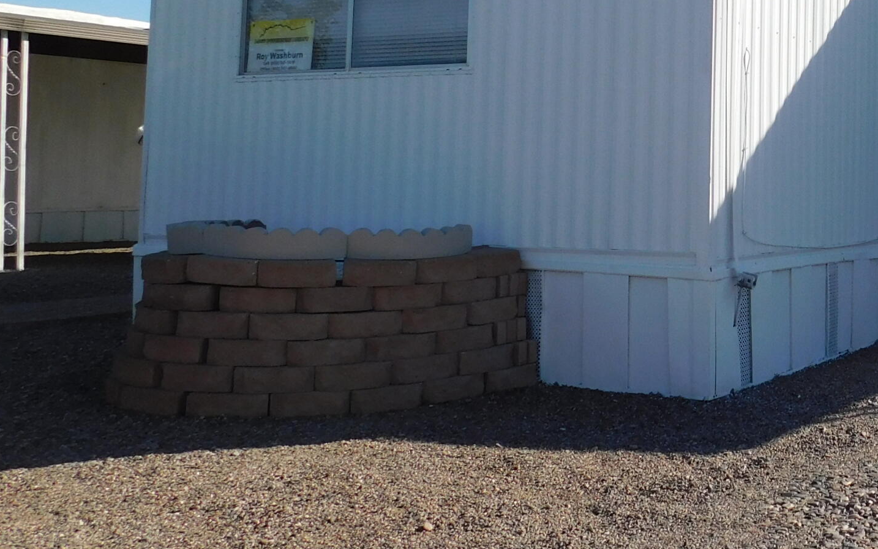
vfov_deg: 24.8
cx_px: 861
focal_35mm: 51
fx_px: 1220
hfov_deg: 36.0
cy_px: 85
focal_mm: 4
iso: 125
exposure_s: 1/500
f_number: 6
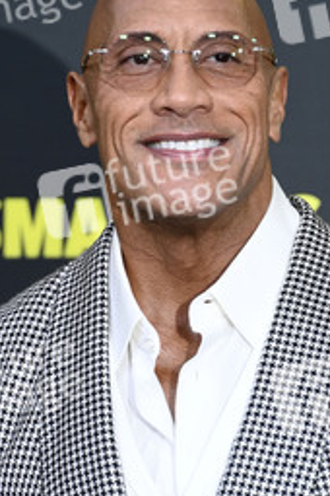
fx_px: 4523
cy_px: 290
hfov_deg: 4.2
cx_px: 194
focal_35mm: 329
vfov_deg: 6.3
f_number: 5.6
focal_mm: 210
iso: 1000
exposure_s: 1/250
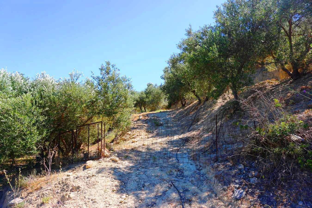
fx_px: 208
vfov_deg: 53.1
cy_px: 104
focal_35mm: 24
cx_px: 156
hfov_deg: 73.7
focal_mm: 16
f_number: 5
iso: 100
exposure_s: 1/400
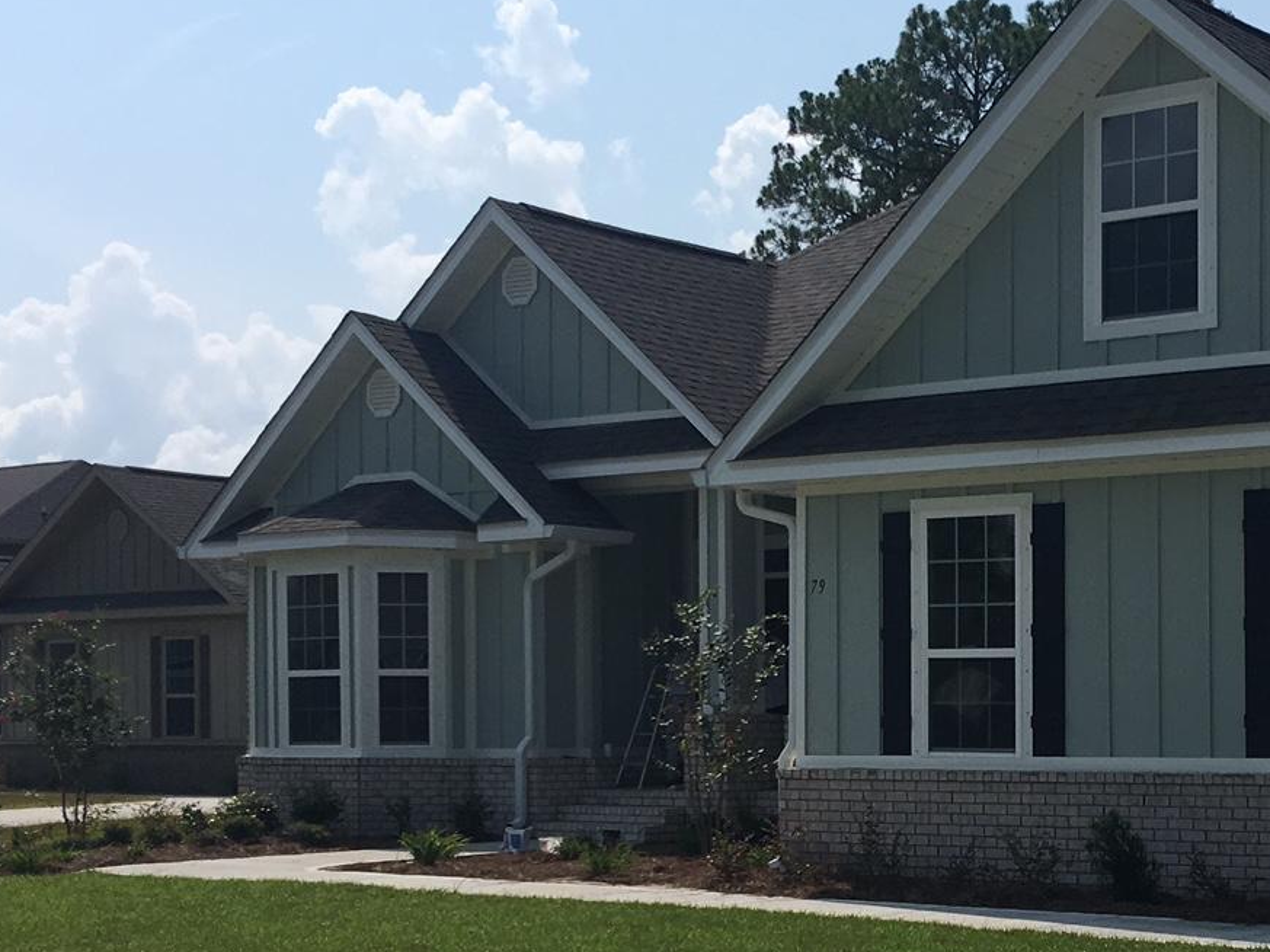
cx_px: 1037
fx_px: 2457
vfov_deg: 21.6
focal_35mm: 67
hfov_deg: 28.3
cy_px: 764
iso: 25
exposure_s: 1/3663
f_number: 2.2
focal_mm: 4.15
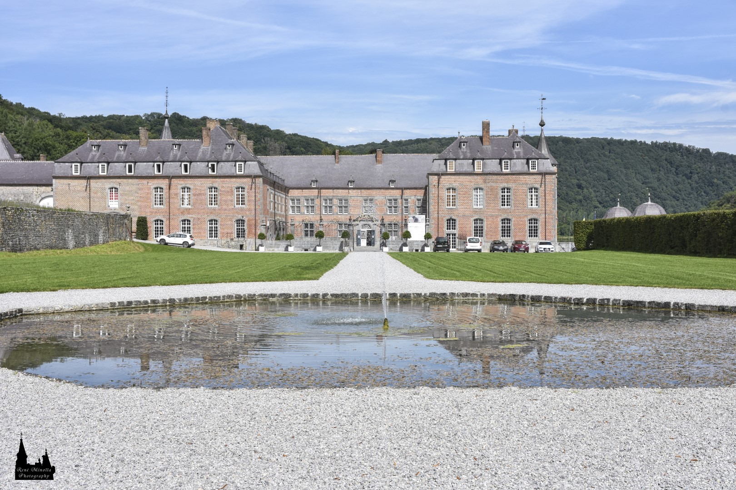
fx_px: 951
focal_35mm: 46
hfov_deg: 42.3
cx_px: 368
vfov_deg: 28.9
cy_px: 245
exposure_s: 1/400
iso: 200
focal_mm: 31
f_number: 10
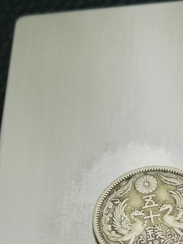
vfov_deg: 15.0
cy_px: 232
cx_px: 172
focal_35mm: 130
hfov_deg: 11.3
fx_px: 916
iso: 125
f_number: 1.9
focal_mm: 6.67
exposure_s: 1/100
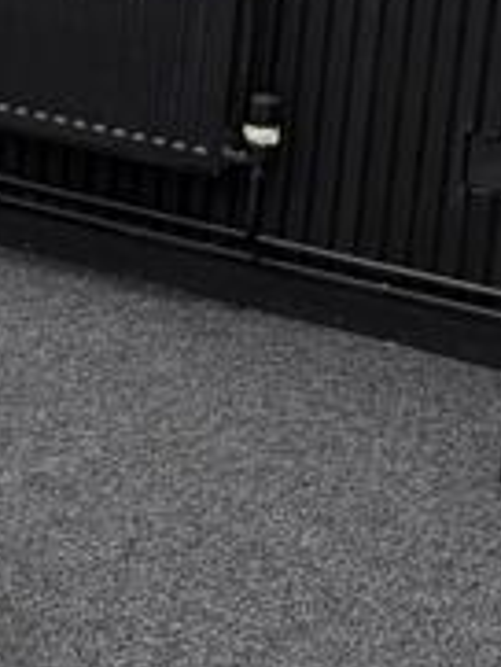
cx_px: -678
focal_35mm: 147
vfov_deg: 13.0
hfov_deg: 9.1
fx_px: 2833
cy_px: -173
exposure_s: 1/100
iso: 80
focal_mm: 5.96
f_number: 1.6
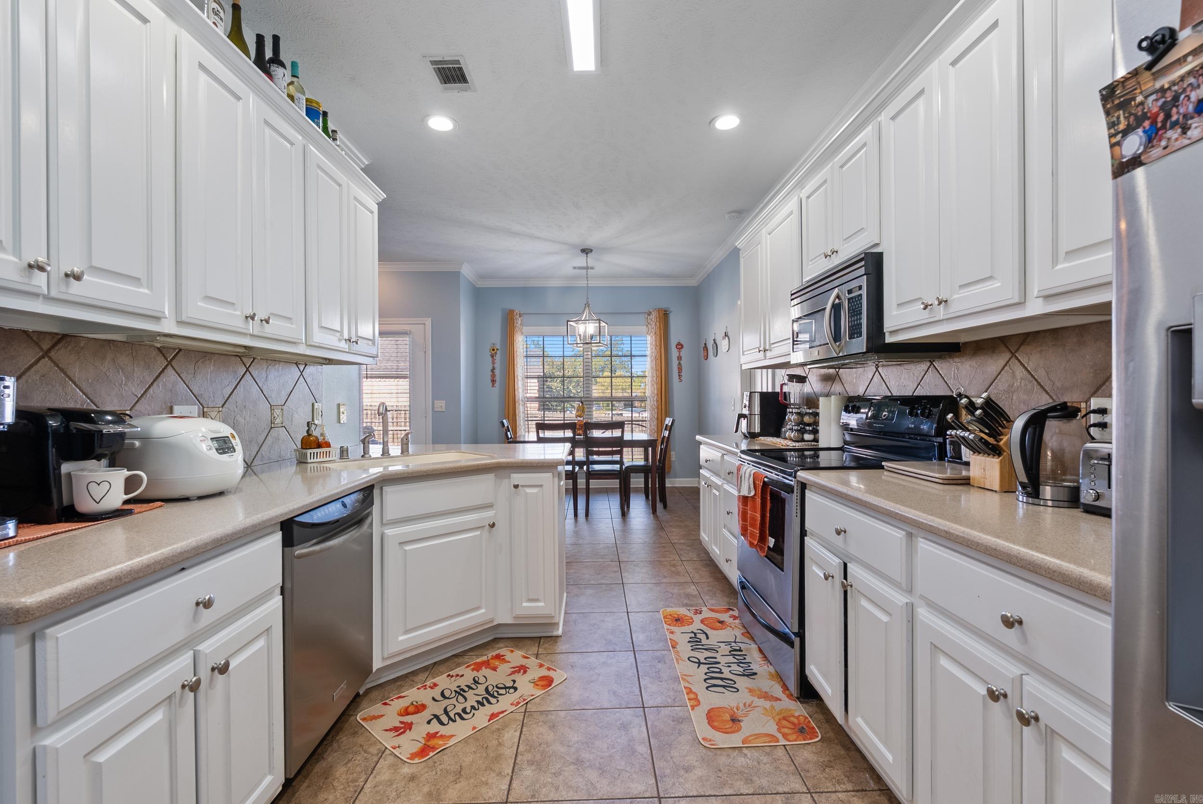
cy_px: 402
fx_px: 535
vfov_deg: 73.8
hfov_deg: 96.7
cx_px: 602
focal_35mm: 16
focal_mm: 16
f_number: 9
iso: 250
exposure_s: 1/4
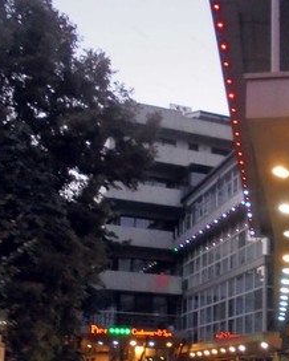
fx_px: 598
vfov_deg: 32.4
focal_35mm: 56
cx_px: 285
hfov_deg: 25.9
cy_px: 303
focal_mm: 4.6
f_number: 3.5
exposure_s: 1/5
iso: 400
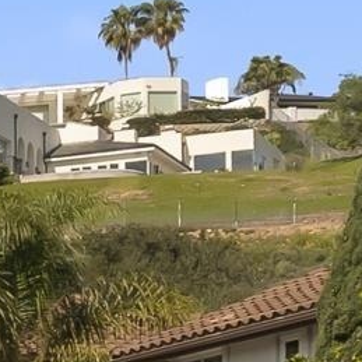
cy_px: 256
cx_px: -1310
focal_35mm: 230
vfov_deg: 7.6
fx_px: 2721
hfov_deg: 5.9
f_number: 11
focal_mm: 28
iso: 500
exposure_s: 1/320
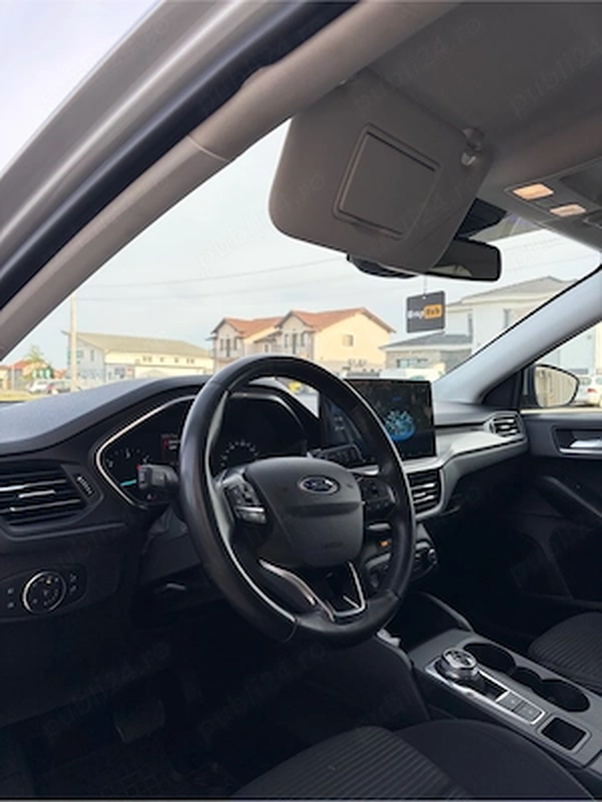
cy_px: 401
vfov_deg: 67.3
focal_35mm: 26
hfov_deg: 53.1
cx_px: 301
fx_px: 603
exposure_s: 1/571
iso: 50
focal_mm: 5.96
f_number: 1.6
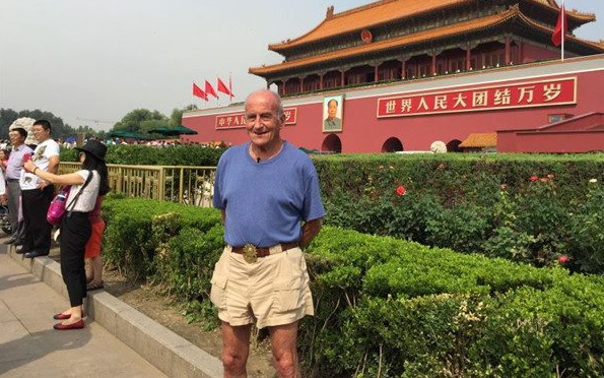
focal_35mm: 31
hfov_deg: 61.2
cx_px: 300
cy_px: 150
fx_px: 510
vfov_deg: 40.4
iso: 32
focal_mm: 4.15
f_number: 2.2
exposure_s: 1/1721
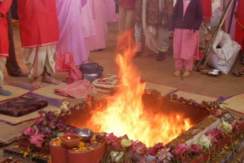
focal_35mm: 71
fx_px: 481
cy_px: 96
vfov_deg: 19.1
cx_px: 135
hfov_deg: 28.5
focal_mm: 38
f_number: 4.8
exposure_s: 1/60
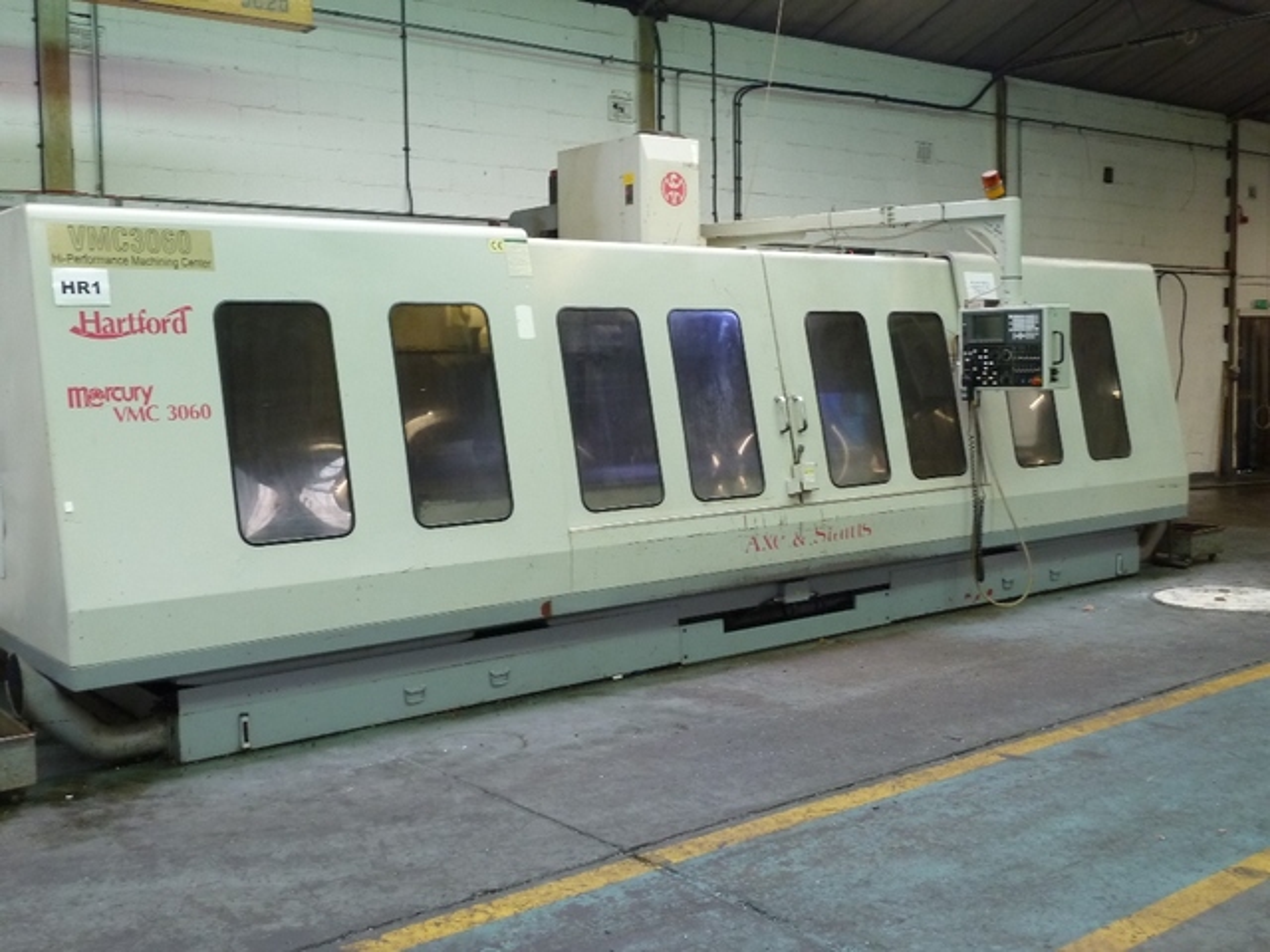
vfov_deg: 38.7
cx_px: 635
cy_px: 476
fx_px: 1357
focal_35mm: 37
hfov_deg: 50.1
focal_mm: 6.1
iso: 200
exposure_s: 1/30
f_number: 3.6
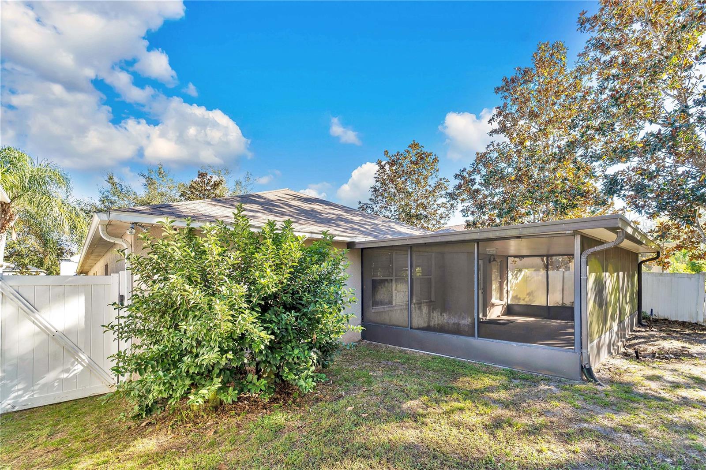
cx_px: 353
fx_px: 274
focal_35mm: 14
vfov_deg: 81.2
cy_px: 235
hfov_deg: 104.3
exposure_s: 1/160
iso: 100
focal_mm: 14
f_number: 5
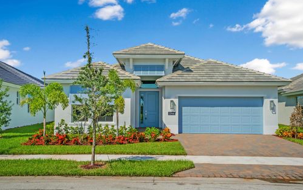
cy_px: 101
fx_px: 297
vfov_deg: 35.3
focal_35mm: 36
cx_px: 152
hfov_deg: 54.0
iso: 2000
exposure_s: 1/1000
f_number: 8
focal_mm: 35
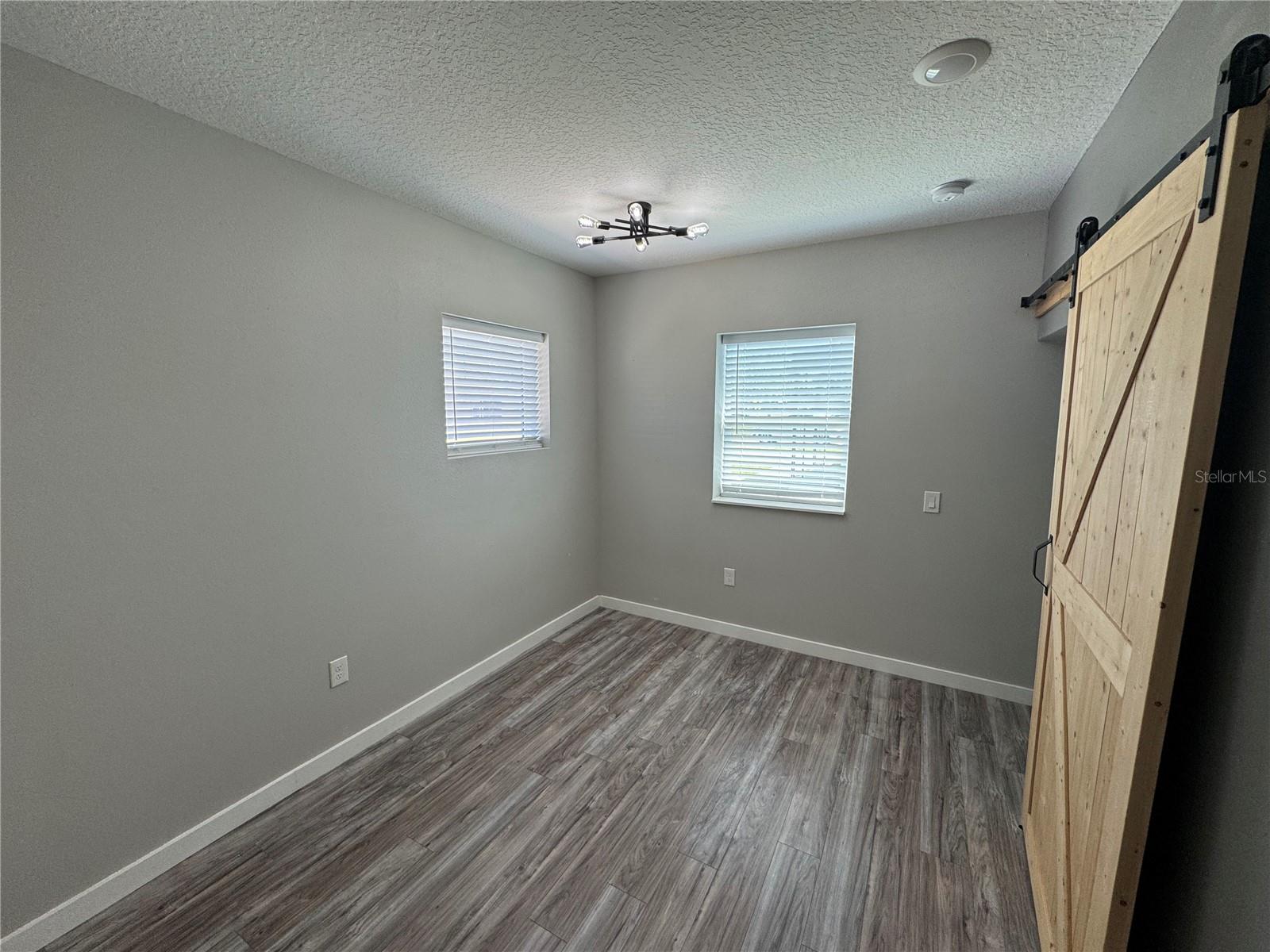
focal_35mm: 14
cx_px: 635
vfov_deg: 85.7
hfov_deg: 102.1
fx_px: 514
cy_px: 476
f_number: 2.2
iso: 80
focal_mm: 2.22
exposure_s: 1/120
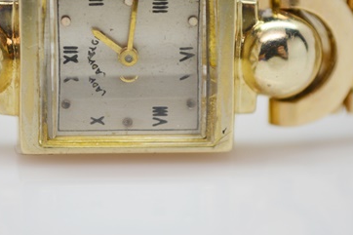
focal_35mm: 137
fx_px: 1341
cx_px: 124
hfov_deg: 15.0
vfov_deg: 10.0
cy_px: 94
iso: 250
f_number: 5.6
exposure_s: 1/125
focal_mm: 55
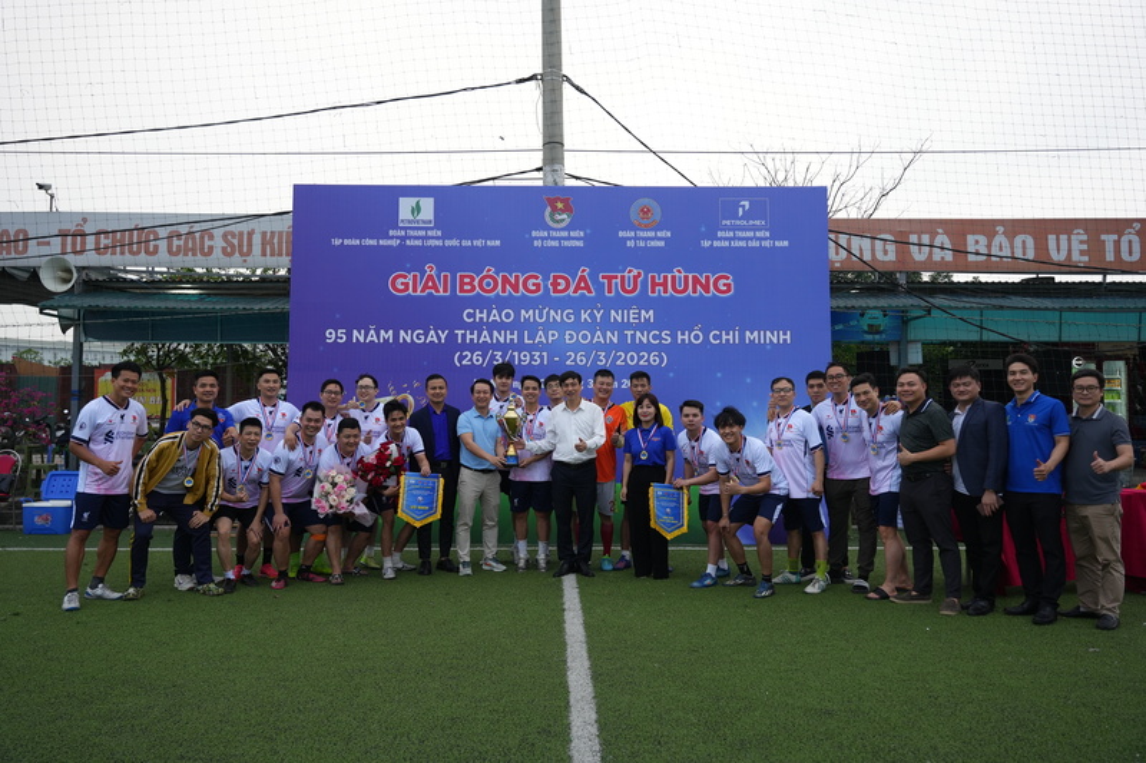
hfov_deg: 63.3
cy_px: 382
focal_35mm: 29
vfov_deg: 44.7
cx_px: 573
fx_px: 929
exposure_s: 1/320
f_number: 4
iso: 500
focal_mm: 29.2
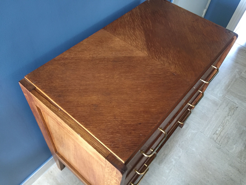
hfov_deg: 61.7
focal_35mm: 29
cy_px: 92
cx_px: 123
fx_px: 206
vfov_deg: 48.2
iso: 200
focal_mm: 4.15
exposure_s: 1/33
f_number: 2.2
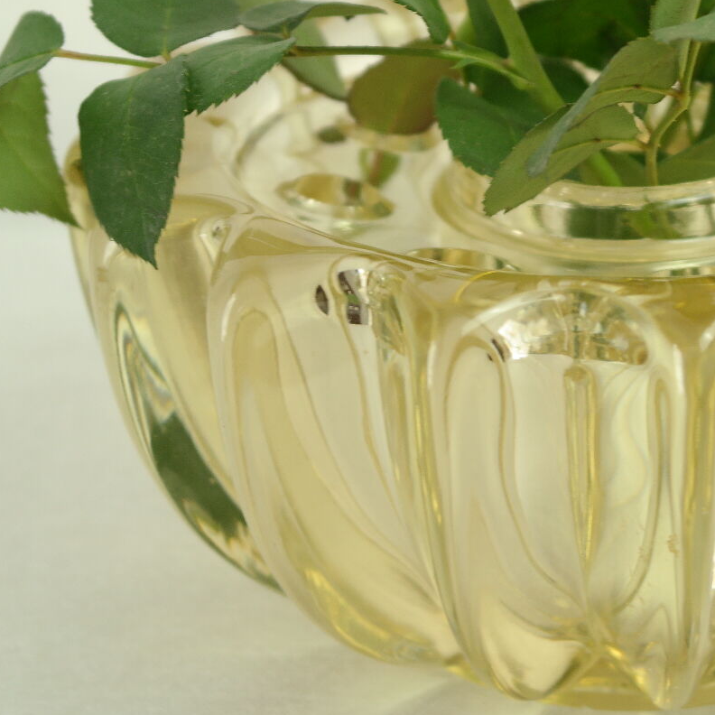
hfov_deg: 13.5
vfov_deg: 13.6
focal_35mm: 128
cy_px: 242
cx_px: 600
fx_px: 2991
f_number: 5.6
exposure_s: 1/30
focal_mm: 45
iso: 200
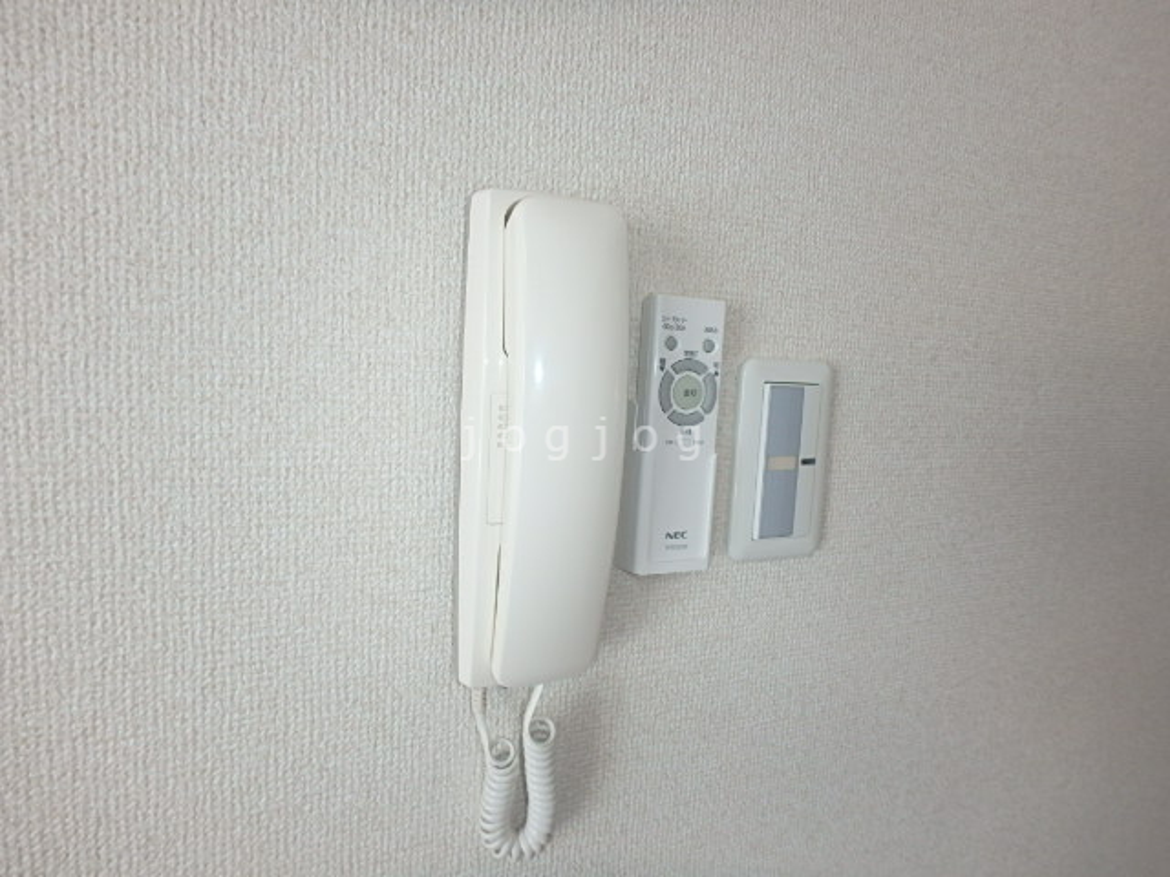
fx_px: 710
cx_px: 585
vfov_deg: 63.4
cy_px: 438
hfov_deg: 79.0
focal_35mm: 21
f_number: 3.5
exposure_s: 1/30
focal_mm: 3.7
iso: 200
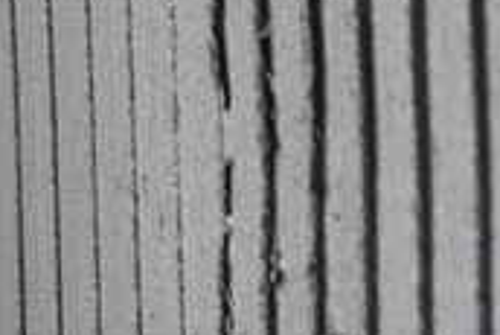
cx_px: -206
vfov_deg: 7.9
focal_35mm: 174
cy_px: 329
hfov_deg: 11.4
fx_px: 2419
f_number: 10
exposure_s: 1/40
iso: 10000
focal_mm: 50
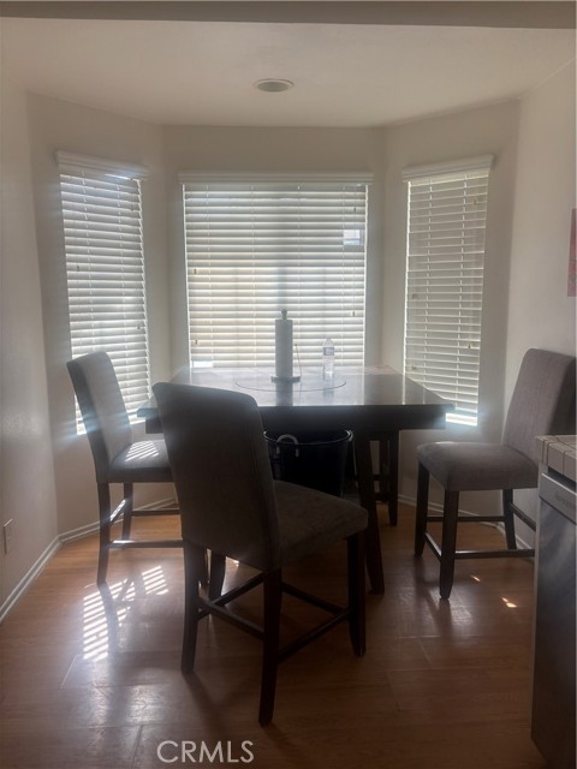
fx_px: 578
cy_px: 384
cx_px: 288
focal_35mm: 26
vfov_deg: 67.3
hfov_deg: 53.1
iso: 40
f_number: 1.6
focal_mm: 5.96
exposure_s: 1/246
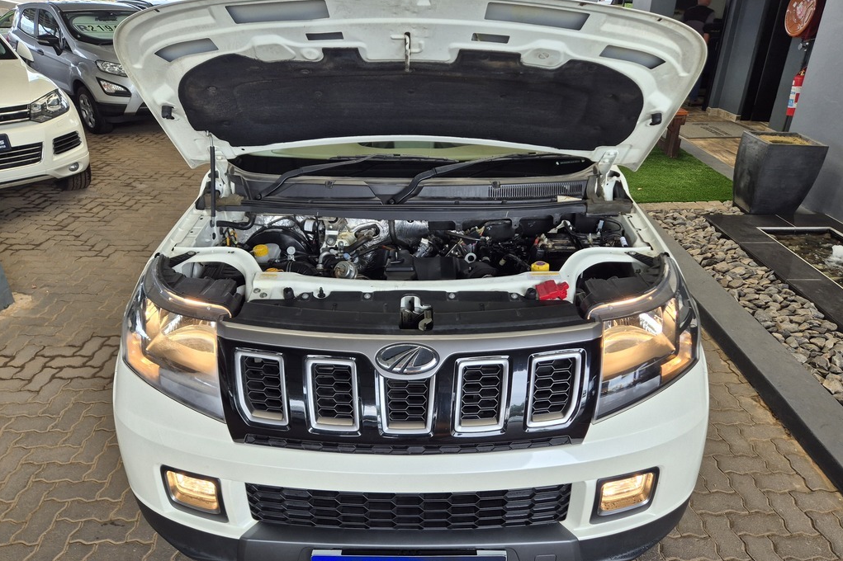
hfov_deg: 73.8
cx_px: 422
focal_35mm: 24
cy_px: 283
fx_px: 562
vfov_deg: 53.1
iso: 80
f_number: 1.8
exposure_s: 1/180
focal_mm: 5.4
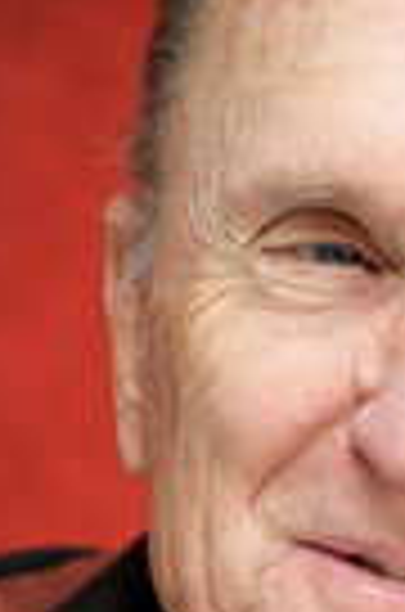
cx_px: 569
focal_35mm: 397
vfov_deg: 5.2
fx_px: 6733
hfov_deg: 3.4
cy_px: 567
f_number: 5
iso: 500
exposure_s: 1/60
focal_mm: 135
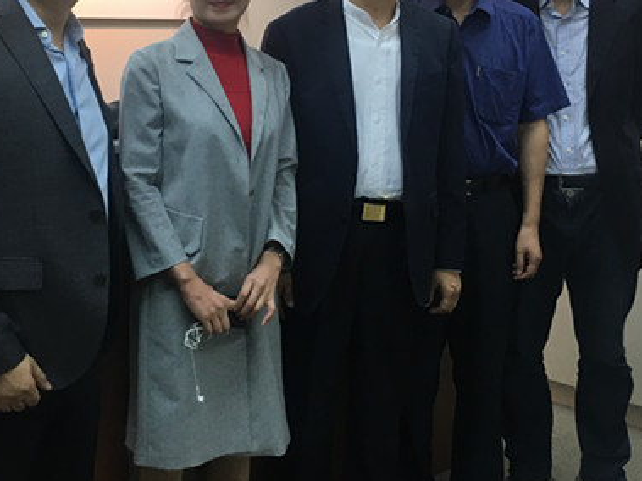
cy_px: 188
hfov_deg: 36.7
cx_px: 254
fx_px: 964
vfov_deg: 27.9
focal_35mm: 52
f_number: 2.2
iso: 50
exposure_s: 1/33
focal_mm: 4.15
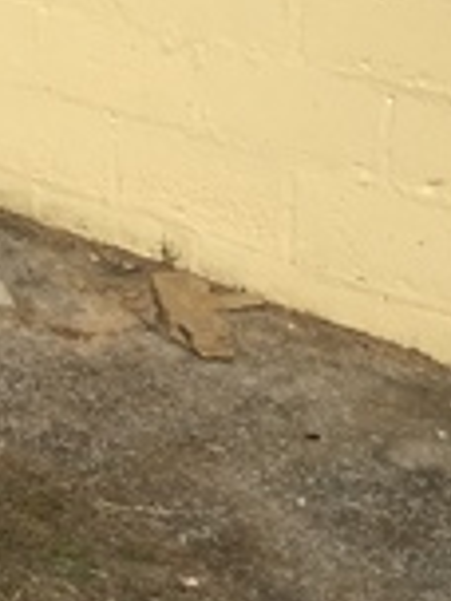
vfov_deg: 16.4
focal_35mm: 111
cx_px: -350
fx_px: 1928
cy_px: -265
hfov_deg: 12.3
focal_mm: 4.15
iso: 32
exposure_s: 1/3597
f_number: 2.2
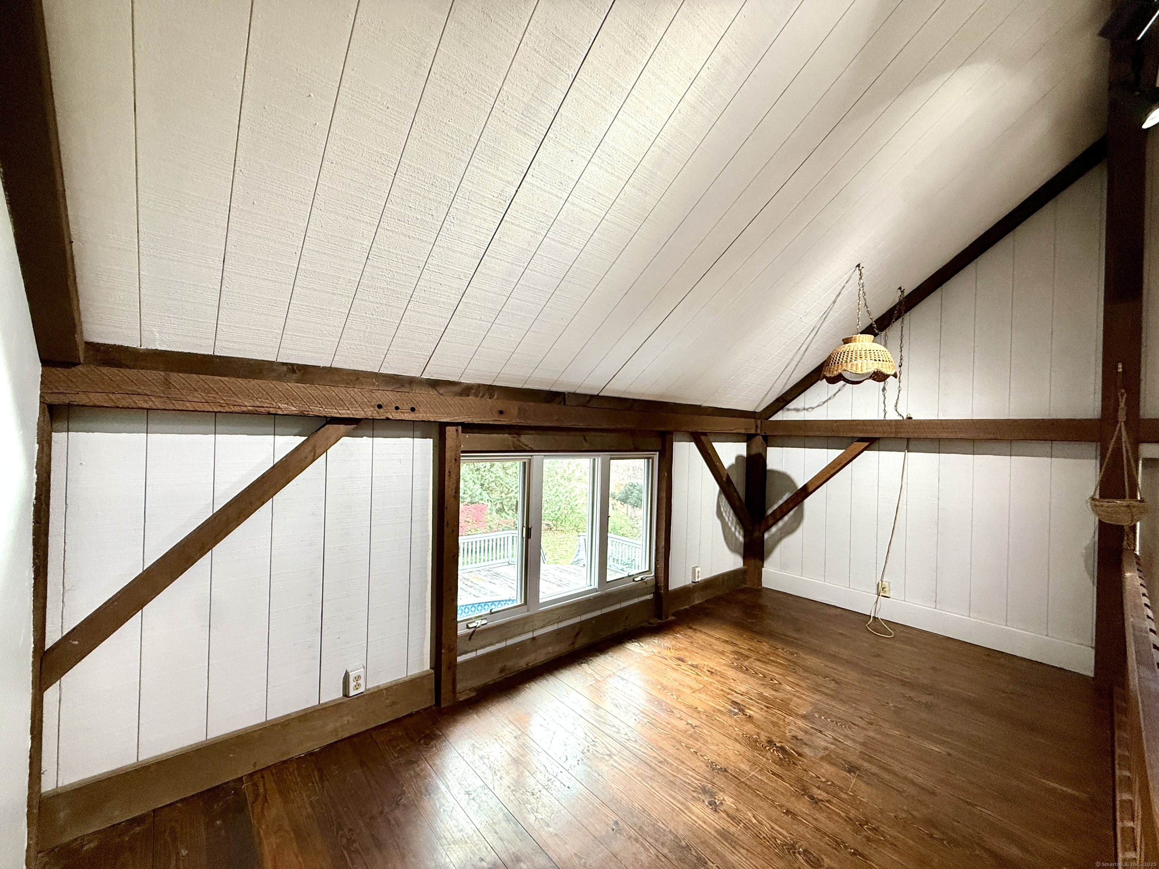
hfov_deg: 102.1
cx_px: 580
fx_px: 469
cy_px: 434
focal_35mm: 14
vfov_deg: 85.7
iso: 320
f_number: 2.2
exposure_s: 1/60
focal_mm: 2.22
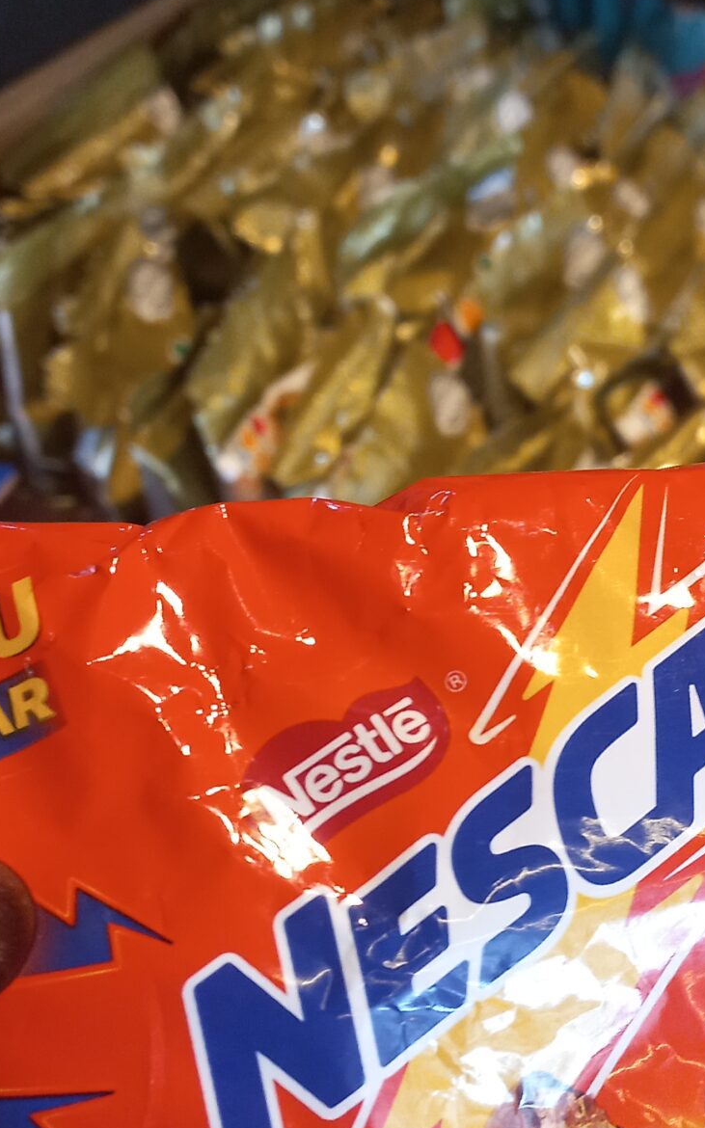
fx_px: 1783
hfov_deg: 22.2
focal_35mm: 58
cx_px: 518
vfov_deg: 35.1
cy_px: 595
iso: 200
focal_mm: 4.6
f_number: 1.8
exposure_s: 1/60
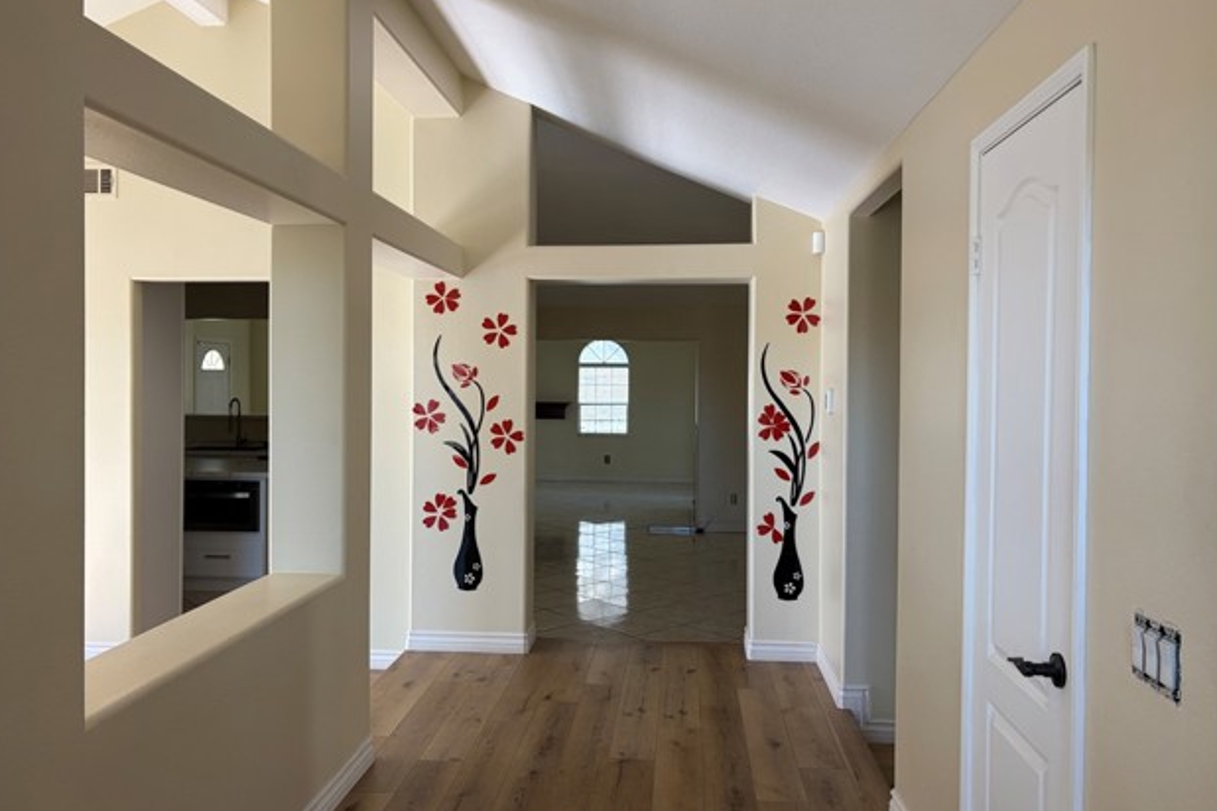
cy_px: 390
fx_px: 946
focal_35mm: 28
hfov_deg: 65.5
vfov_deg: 46.4
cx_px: 607
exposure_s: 1/137
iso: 64
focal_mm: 5.96
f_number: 1.6
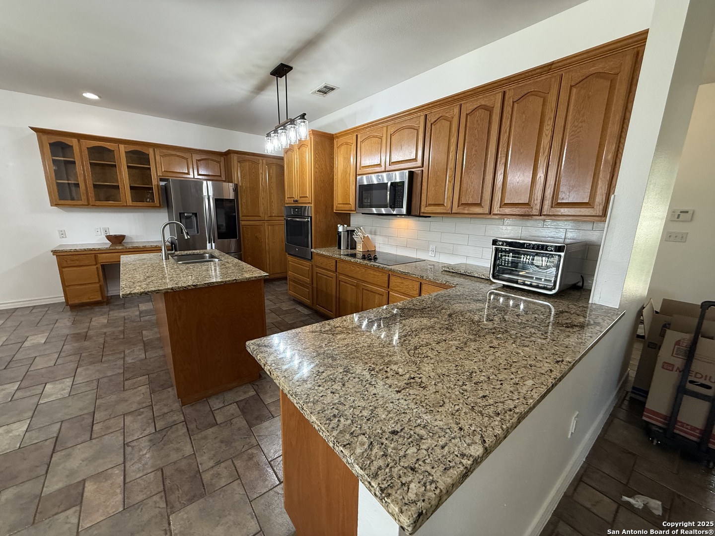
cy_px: 268
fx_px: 289
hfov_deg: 102.1
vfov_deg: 85.7
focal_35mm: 14
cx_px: 358
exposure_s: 1/60
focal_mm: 2.22
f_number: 2.2
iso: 250
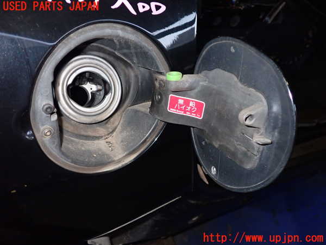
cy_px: 122
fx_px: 283
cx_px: 163
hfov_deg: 60.0
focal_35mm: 30
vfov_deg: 46.8
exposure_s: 1/30
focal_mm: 5.4
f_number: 6.3
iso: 500
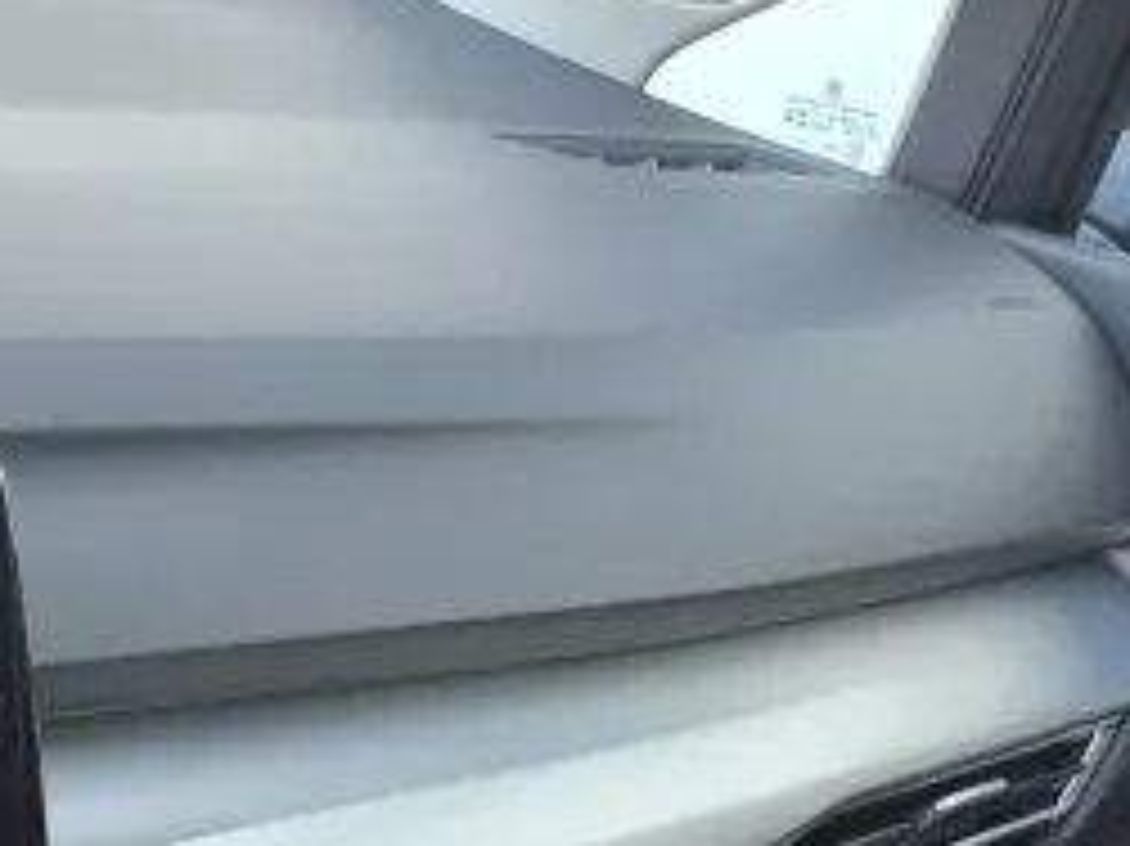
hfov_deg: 13.0
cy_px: 2304
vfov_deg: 9.4
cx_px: -1130
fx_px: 4307
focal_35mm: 132
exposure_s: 1/100
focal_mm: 5.4
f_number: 1.8
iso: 160
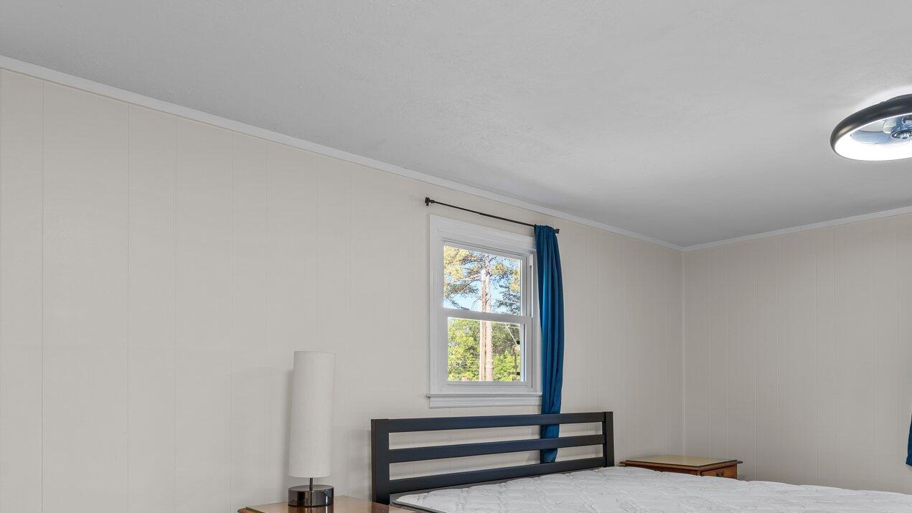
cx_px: 528
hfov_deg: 69.4
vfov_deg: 41.5
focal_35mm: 27
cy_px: 390
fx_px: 653
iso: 400
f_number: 8
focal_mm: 16
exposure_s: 1/2.5
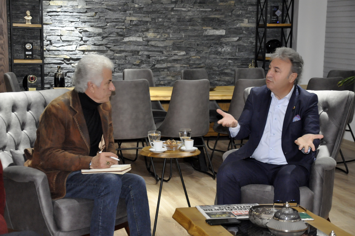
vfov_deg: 17.4
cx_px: 178
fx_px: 768
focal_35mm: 78
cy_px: 118
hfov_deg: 26.0
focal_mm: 52
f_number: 5
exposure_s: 1/160
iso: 2500
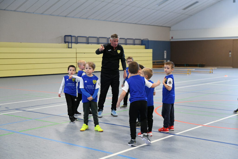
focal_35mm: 55
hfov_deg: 36.2
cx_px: 119
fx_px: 364
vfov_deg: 24.6
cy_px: 80
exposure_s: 1/500
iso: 8000
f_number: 2.8
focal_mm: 55
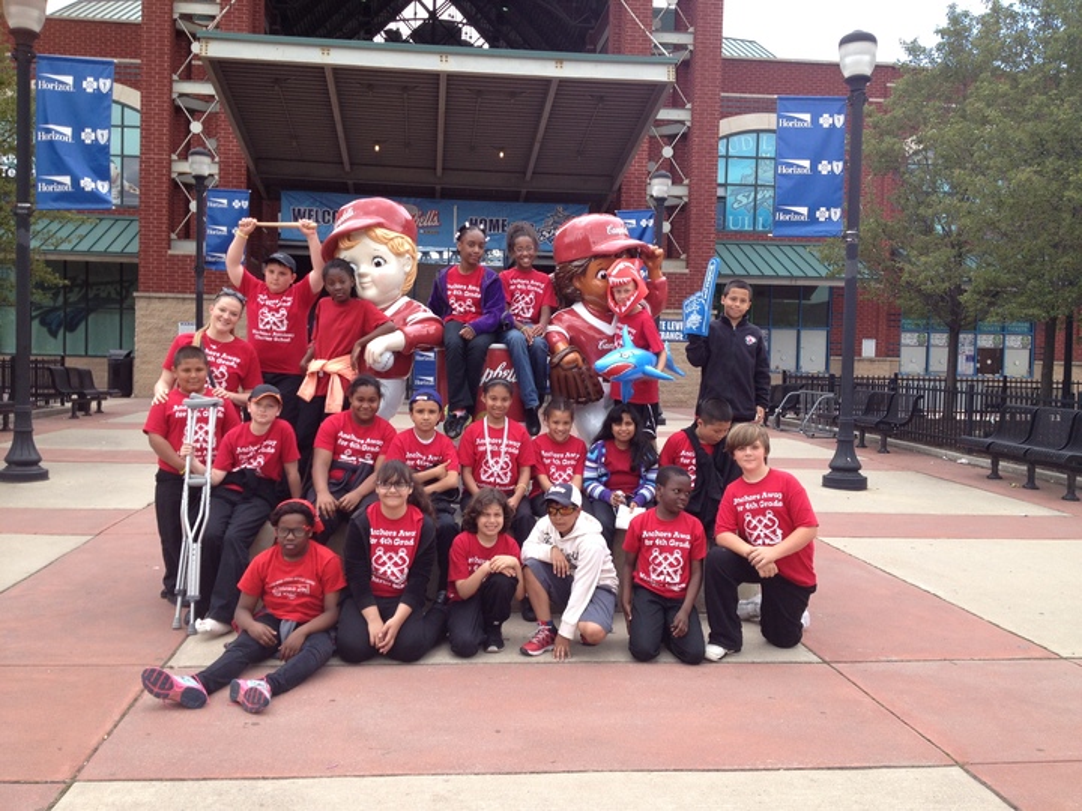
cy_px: 406
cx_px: 541
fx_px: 1094
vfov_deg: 40.7
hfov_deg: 52.6
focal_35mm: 35
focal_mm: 4.28
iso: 50
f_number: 2.4
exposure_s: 1/452
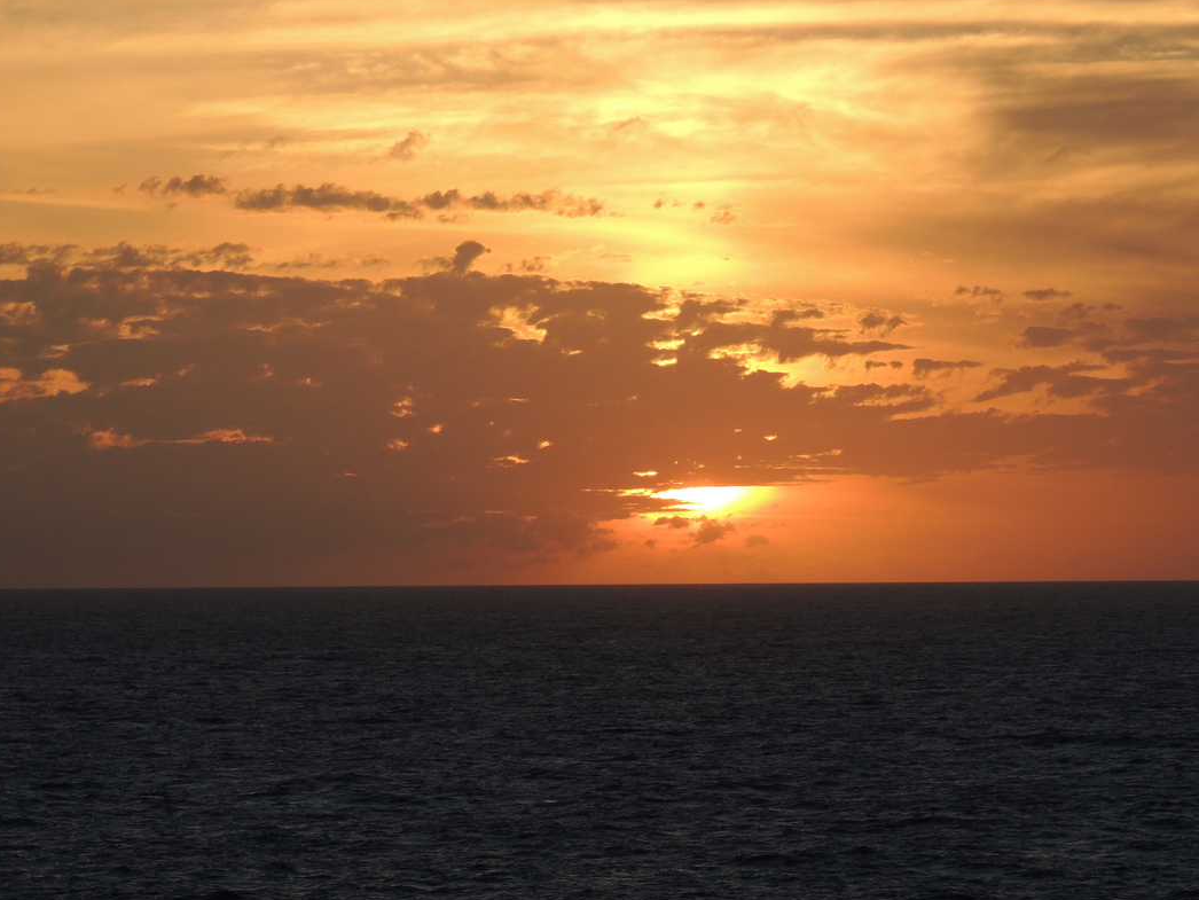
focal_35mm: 208
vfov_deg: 7.1
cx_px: 650
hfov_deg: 9.5
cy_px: 428
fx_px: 7206
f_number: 4.5
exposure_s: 1/500
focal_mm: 30.3
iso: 100
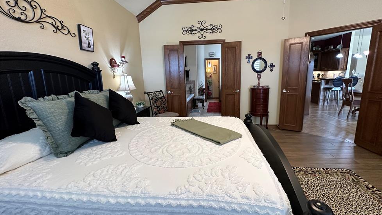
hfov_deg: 99.3
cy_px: 105
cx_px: 200
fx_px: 162
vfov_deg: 67.1
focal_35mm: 16
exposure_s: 1/60
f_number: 2.2
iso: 200
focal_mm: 2.22
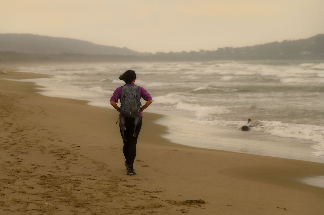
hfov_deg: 17.1
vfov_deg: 11.4
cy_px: 108
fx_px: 1079
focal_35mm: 120
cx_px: 162
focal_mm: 120
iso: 320
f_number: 5.6
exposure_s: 1/640
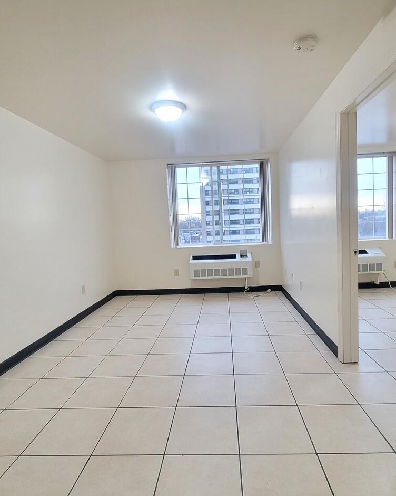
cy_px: 246
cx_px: 211
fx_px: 264
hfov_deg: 73.7
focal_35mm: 18
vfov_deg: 86.4
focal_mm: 2.2
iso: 400
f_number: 2.2
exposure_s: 1/40
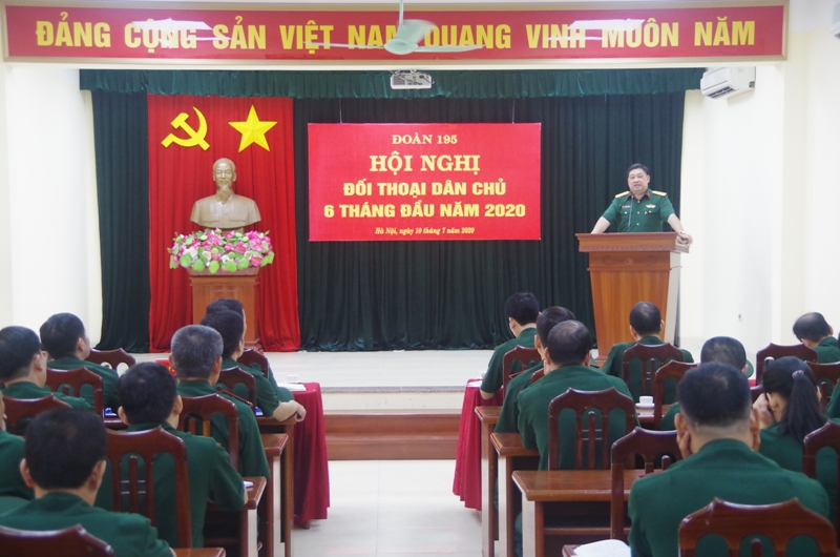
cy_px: 278
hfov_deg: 33.5
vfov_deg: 22.5
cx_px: 420
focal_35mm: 60
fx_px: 1397
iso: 1600
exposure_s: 1/80
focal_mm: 40
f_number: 4.5
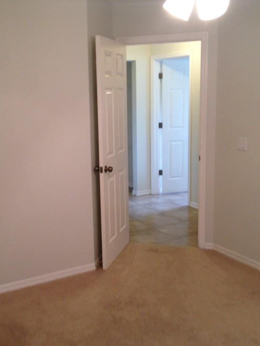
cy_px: 172
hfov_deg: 30.8
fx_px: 471
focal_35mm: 47
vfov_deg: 40.4
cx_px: 111
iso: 80
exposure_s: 1/20
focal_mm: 4.28
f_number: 2.4
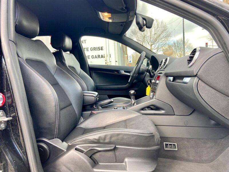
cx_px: 114
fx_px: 172
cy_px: 86
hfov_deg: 67.3
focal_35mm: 26
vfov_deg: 53.1
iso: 40
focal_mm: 4.25
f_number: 1.8
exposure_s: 1/122
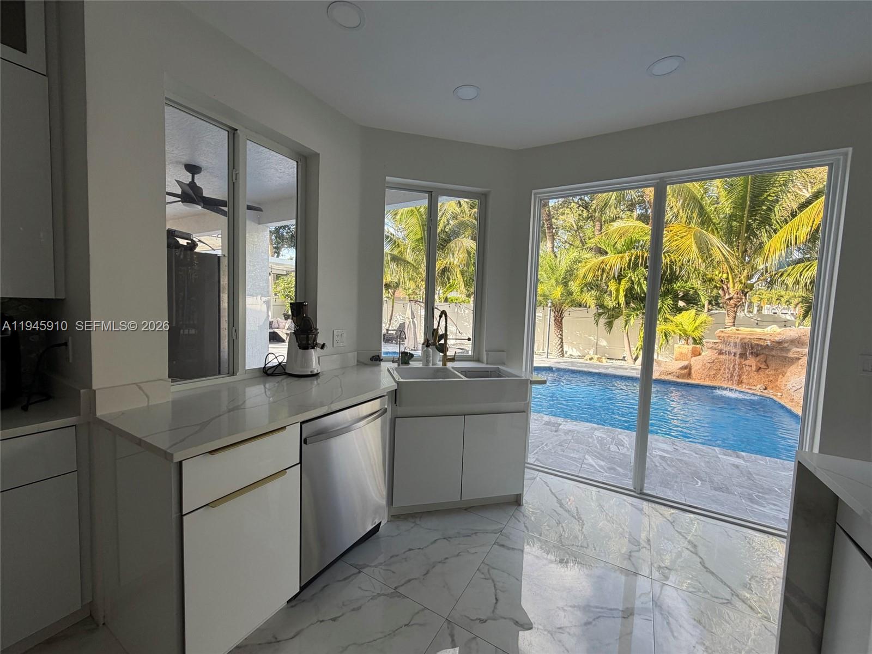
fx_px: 353
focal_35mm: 14
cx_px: 436
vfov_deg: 85.7
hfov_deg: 102.1
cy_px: 327
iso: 64
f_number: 2.2
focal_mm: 2.22
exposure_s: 1/121
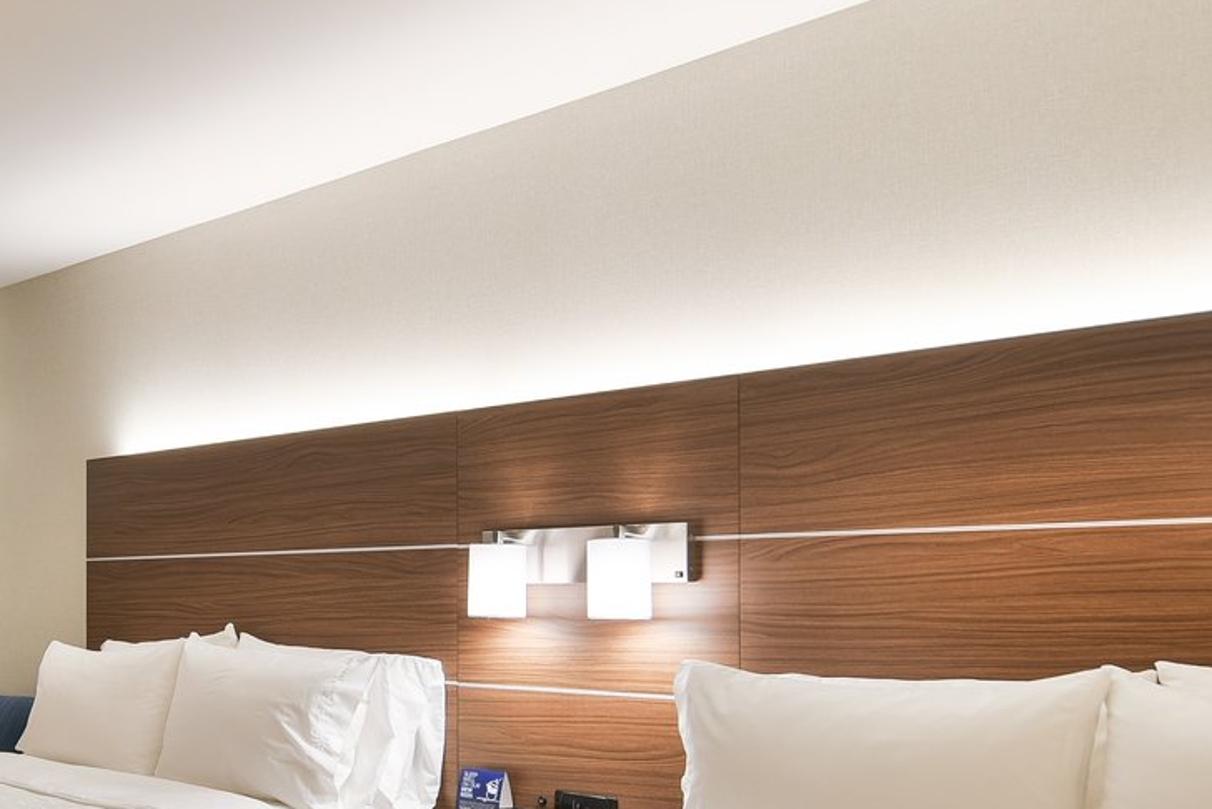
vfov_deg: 29.6
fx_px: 1516
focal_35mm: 45
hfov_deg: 40.3
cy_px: 568
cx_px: 122
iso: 100
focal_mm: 16
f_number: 2.8
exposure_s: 1/25
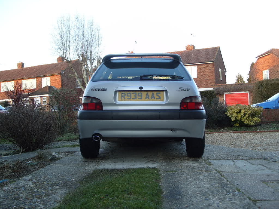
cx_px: 140
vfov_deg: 40.7
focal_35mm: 35
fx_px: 282
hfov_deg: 52.6
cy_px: 104
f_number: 2.8
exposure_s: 1/45
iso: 80
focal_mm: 7.8
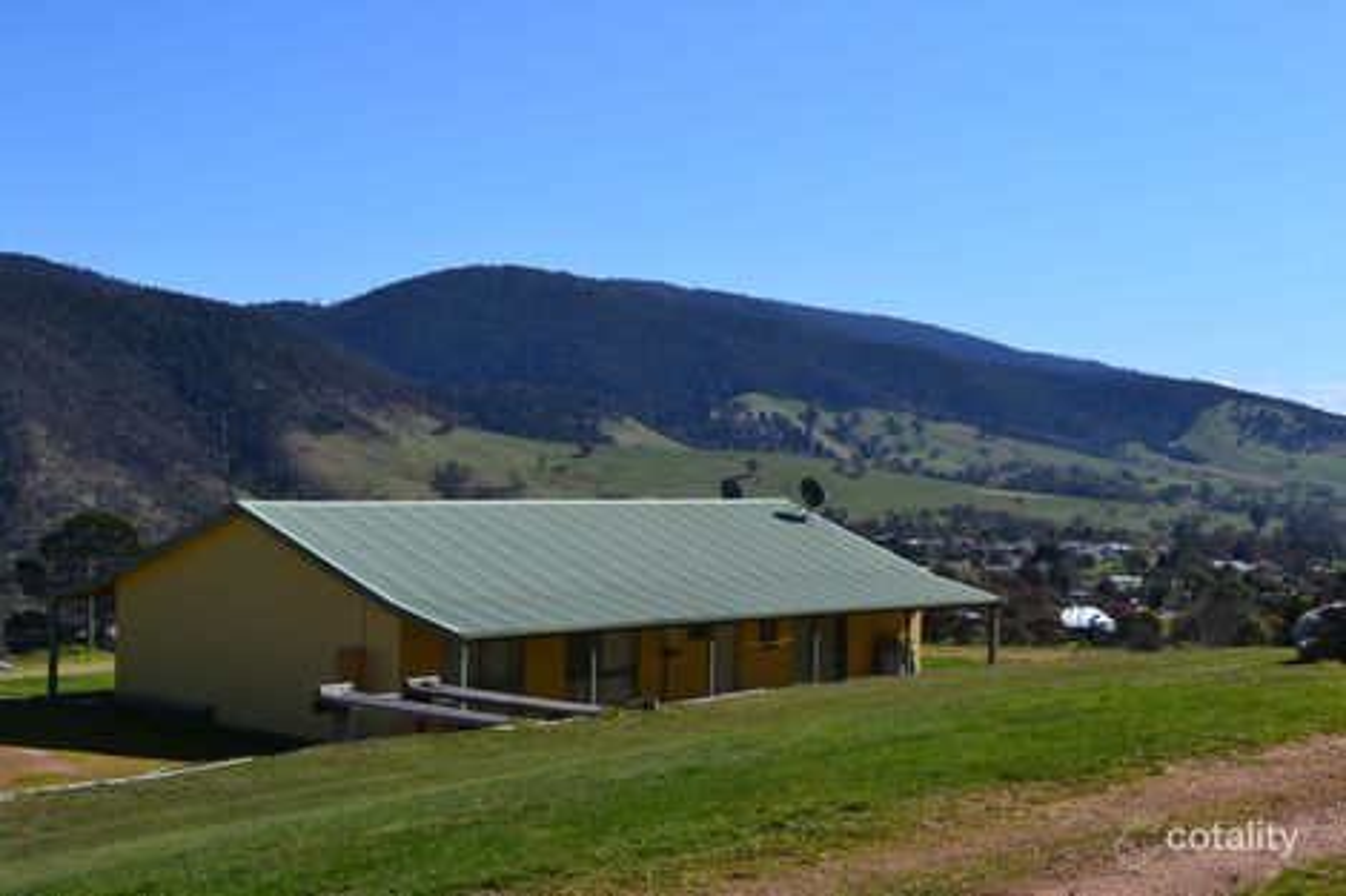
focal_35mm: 54
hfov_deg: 36.9
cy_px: 448
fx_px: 2018
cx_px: 673
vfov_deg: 25.0
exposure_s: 1/500
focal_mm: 36
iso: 400
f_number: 11
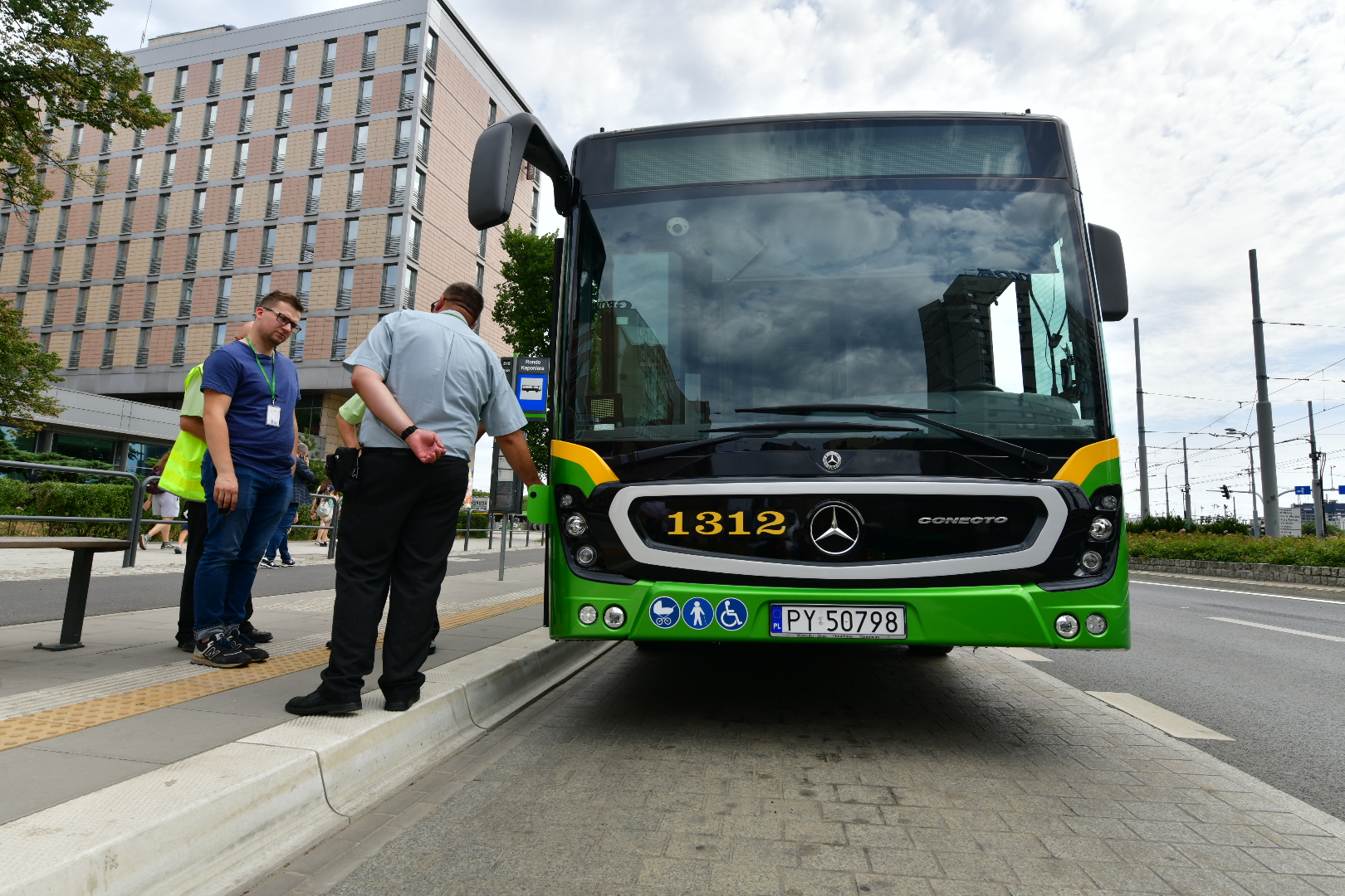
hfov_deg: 86.9
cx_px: 672
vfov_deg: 64.6
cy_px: 448
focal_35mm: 19
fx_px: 710
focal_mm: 19
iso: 100
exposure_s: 1/200
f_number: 10
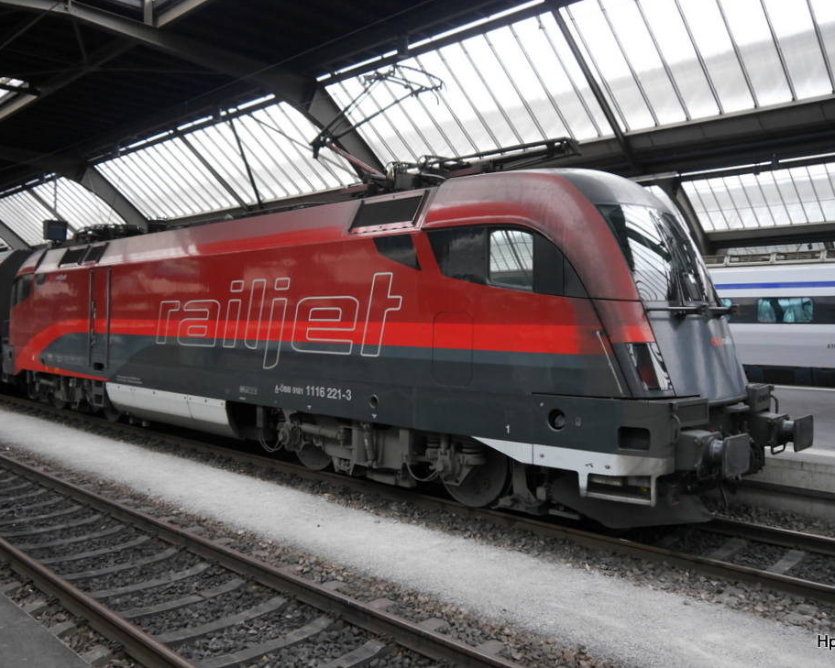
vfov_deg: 48.5
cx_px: 412
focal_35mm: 30
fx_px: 741
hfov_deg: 58.8
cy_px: 325
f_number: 3.5
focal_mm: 14
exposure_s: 1/125
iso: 800
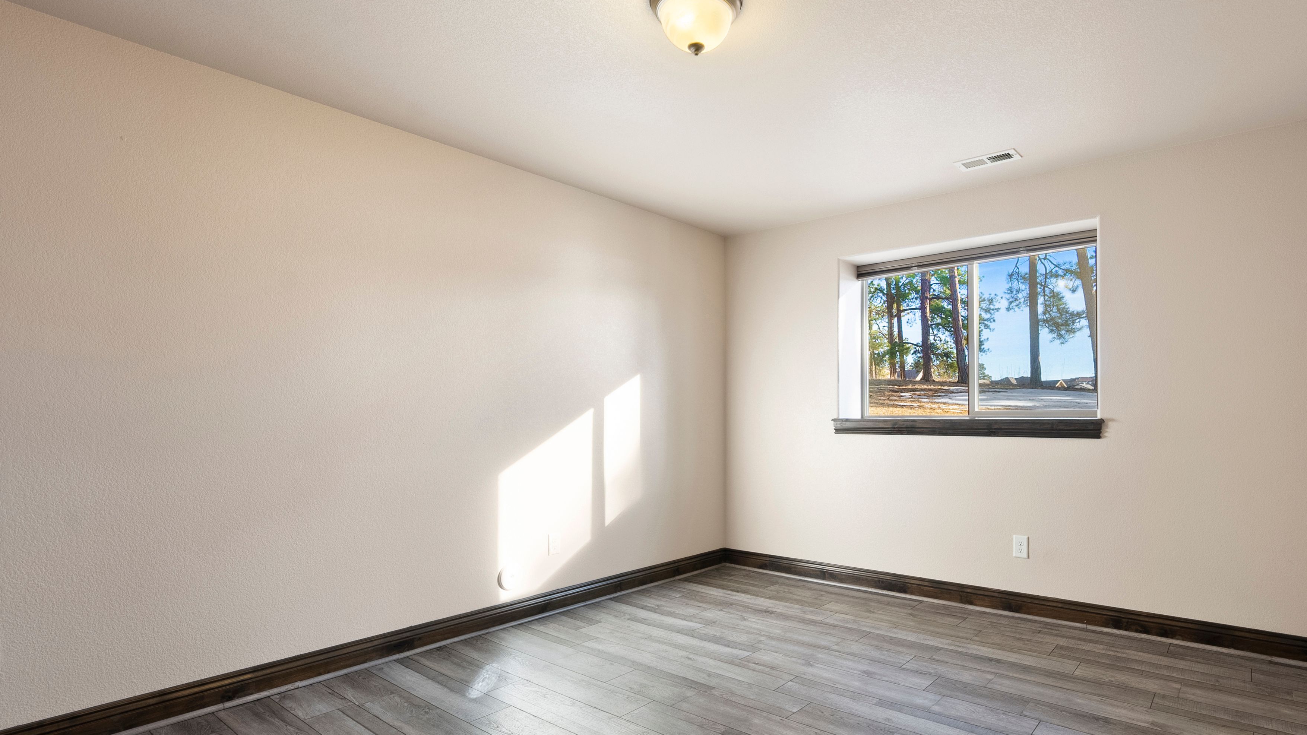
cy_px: 423
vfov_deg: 58.1
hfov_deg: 89.2
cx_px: 730
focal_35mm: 19
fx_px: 658
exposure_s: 1/5
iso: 640
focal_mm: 15
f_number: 8
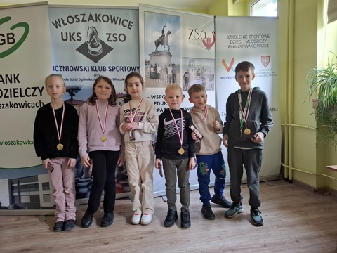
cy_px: 126
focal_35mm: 23
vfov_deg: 58.9
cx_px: 168
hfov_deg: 73.9
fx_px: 224
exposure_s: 1/33
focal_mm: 5.54
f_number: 1.8
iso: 250
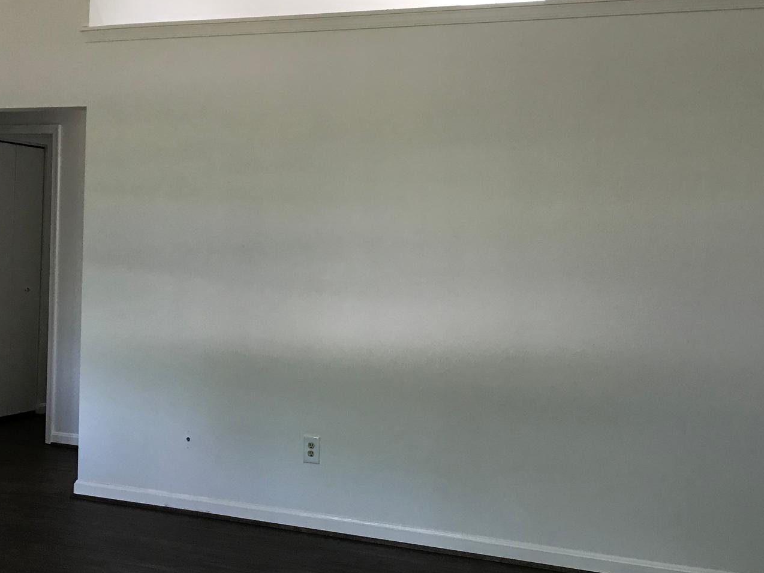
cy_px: 291
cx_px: 404
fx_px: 993
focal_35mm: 45
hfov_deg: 42.1
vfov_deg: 32.2
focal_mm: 3.99
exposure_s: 1/30
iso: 32
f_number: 1.8
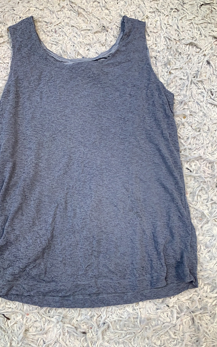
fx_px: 265
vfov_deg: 66.5
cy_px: 175
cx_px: 96
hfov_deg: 44.5
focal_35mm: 28
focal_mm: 4.25
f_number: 1.8
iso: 64
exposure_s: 1/100
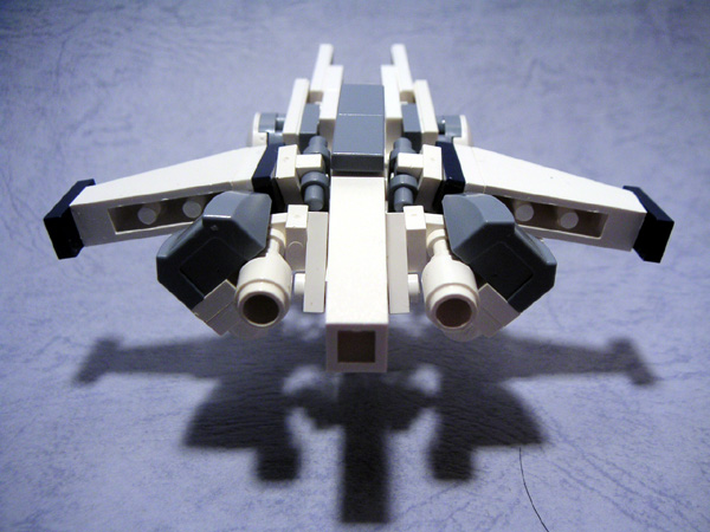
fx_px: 779
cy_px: 266
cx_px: 355
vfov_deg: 37.7
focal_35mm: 38
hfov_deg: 49.0
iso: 80
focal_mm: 6
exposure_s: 1/45
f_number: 2.8
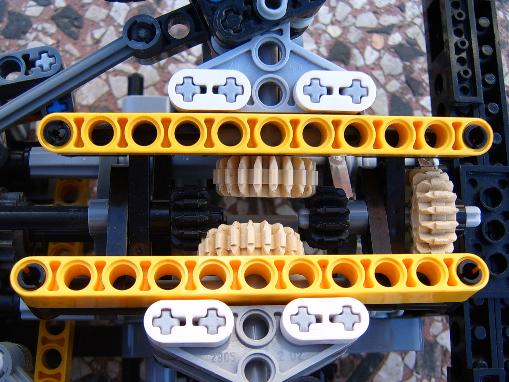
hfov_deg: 43.8
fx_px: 632
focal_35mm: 43
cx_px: 240
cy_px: 214
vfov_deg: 33.6
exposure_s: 1/125
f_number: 2.8
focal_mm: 5.8
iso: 63
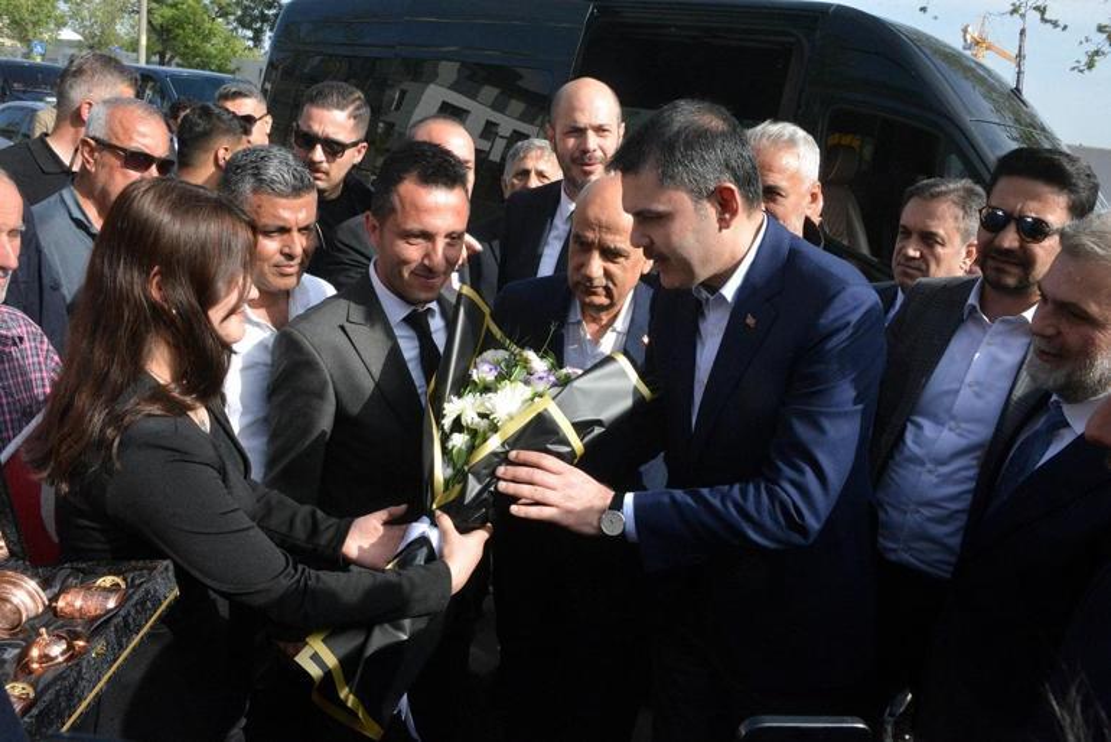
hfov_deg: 65.5
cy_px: 371
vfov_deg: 46.4
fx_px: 864
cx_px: 556
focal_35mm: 28
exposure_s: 1/1250
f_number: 18
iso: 5000
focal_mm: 28
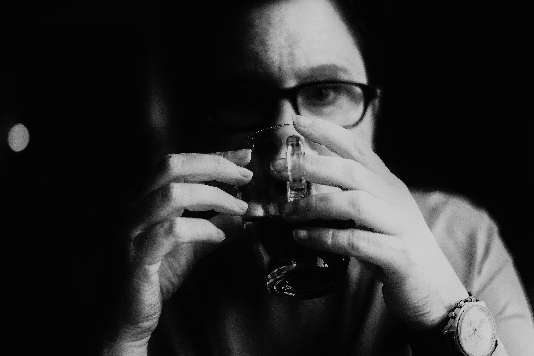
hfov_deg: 37.5
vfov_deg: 25.5
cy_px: 178
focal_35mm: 53
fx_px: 786
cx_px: 267
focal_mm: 35
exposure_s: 1/125
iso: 400
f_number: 1.4
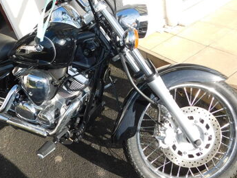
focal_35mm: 32
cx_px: 83
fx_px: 219
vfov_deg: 43.9
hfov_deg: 55.8
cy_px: 69
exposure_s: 1/800
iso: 125
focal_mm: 4
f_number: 3
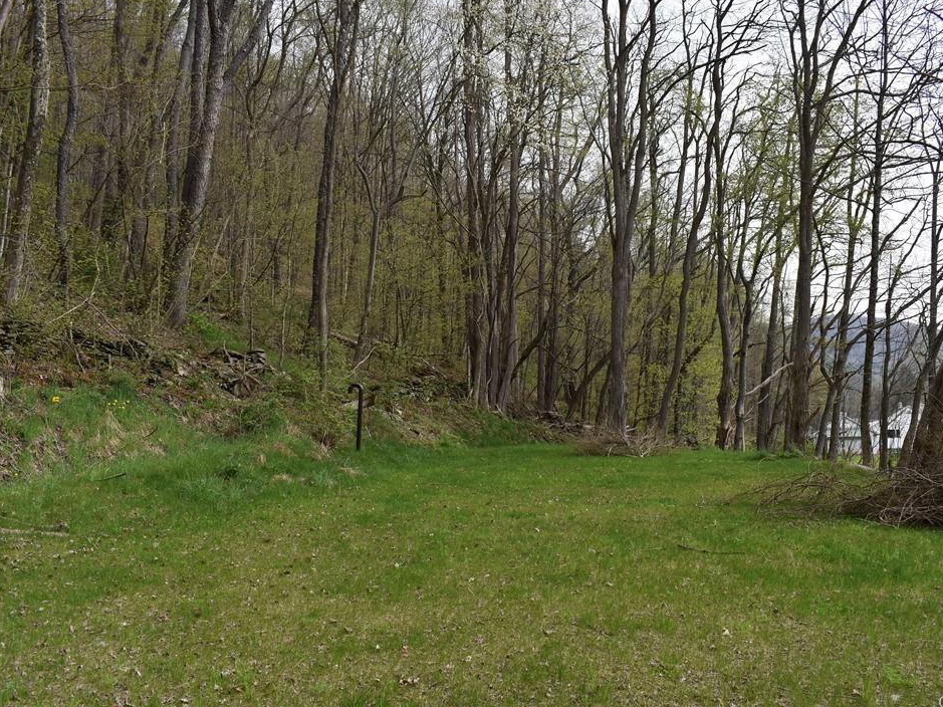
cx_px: 503
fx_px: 817
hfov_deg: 59.9
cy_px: 353
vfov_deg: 46.8
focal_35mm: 30
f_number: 8
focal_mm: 18
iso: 320
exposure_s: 1/500
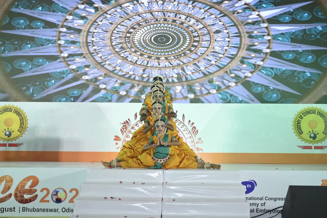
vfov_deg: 27.5
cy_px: 109
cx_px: 164
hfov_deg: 40.3
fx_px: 445
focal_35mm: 49
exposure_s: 1/200
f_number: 4
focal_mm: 49
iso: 640
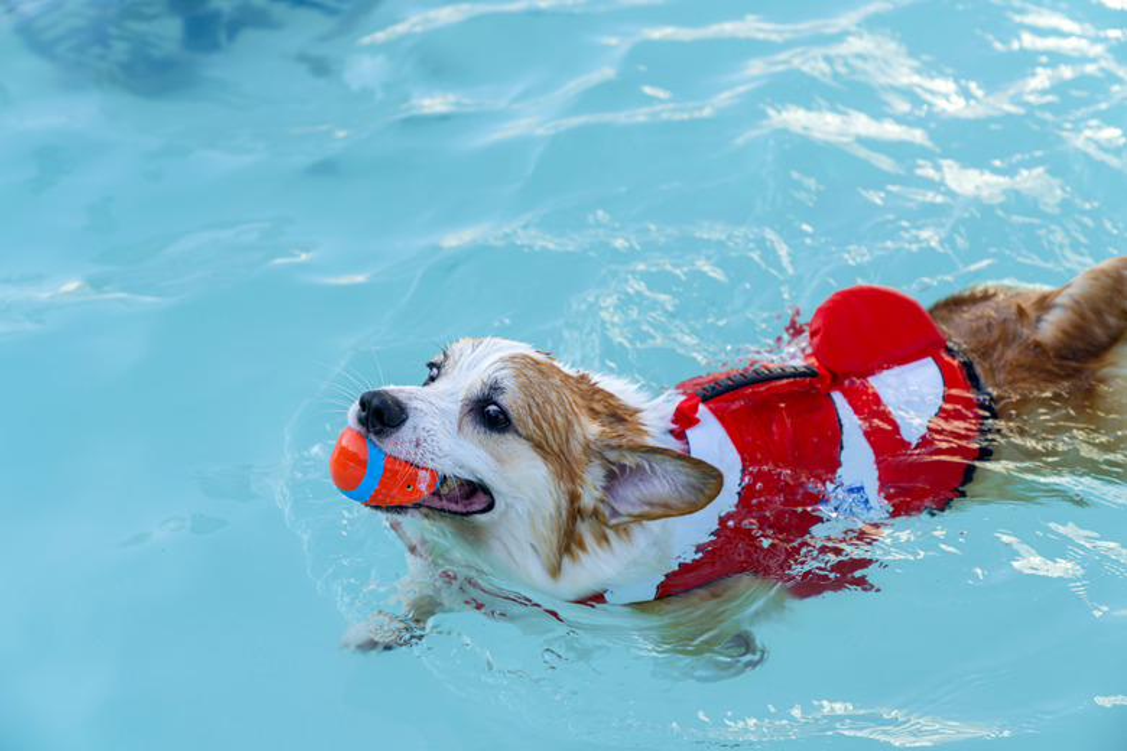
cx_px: 564
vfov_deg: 19.5
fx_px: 2191
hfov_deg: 28.8
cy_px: 376
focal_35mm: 70
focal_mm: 70
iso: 125
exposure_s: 1/320
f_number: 4
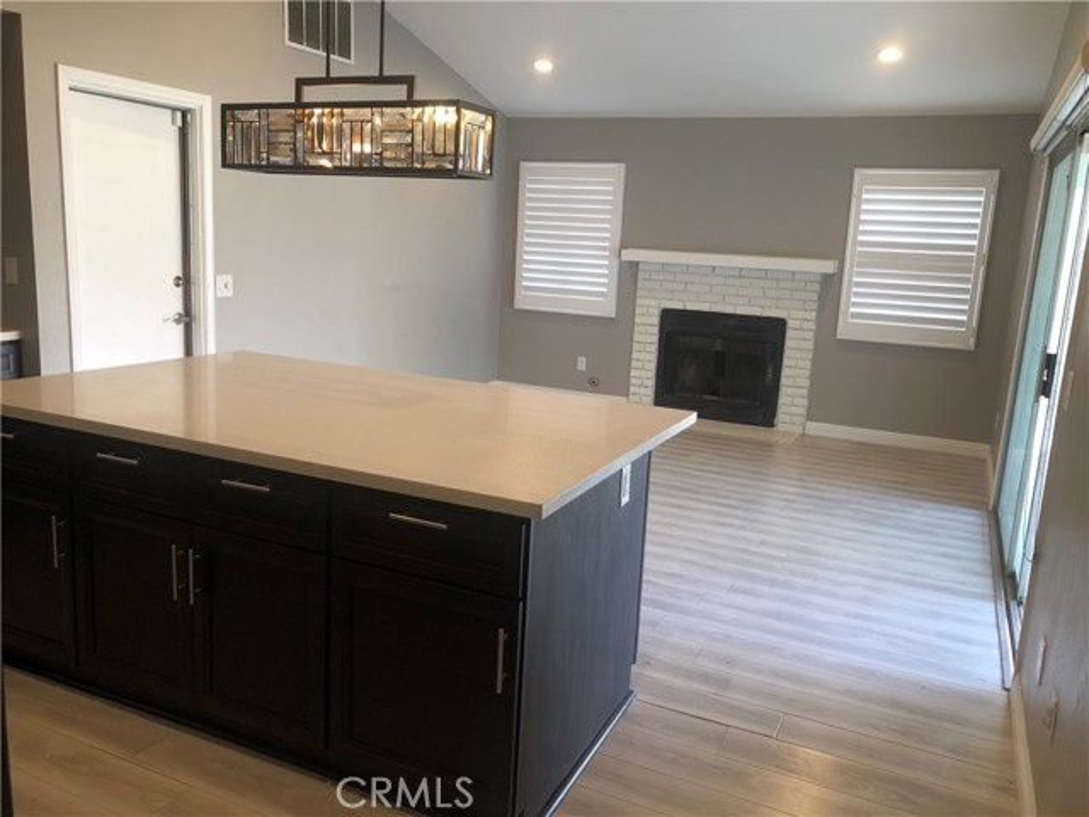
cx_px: 544
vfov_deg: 49.7
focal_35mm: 28
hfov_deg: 63.4
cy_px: 408
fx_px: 881
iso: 32
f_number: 1.8
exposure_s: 1/24
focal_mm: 3.99
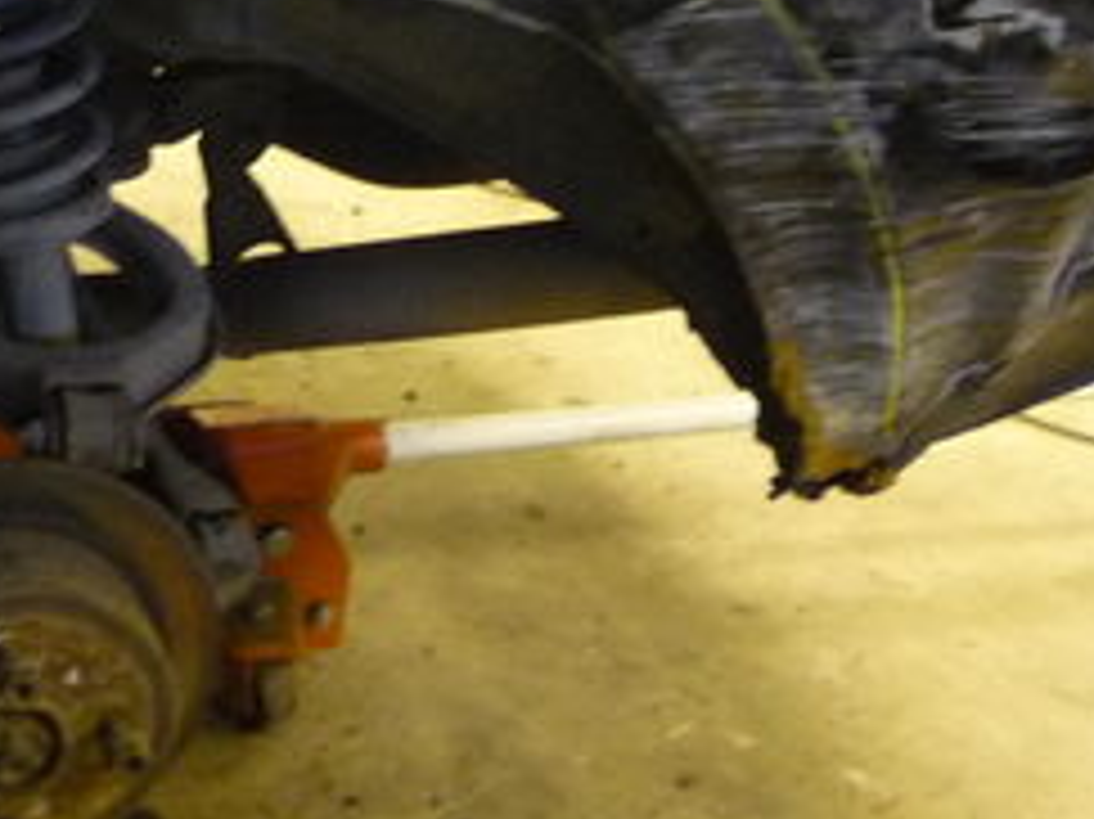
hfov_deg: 21.8
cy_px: 252
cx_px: 41
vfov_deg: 16.9
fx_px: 2748
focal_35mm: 87
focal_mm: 5.5
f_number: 2.8
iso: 400
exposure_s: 1/10
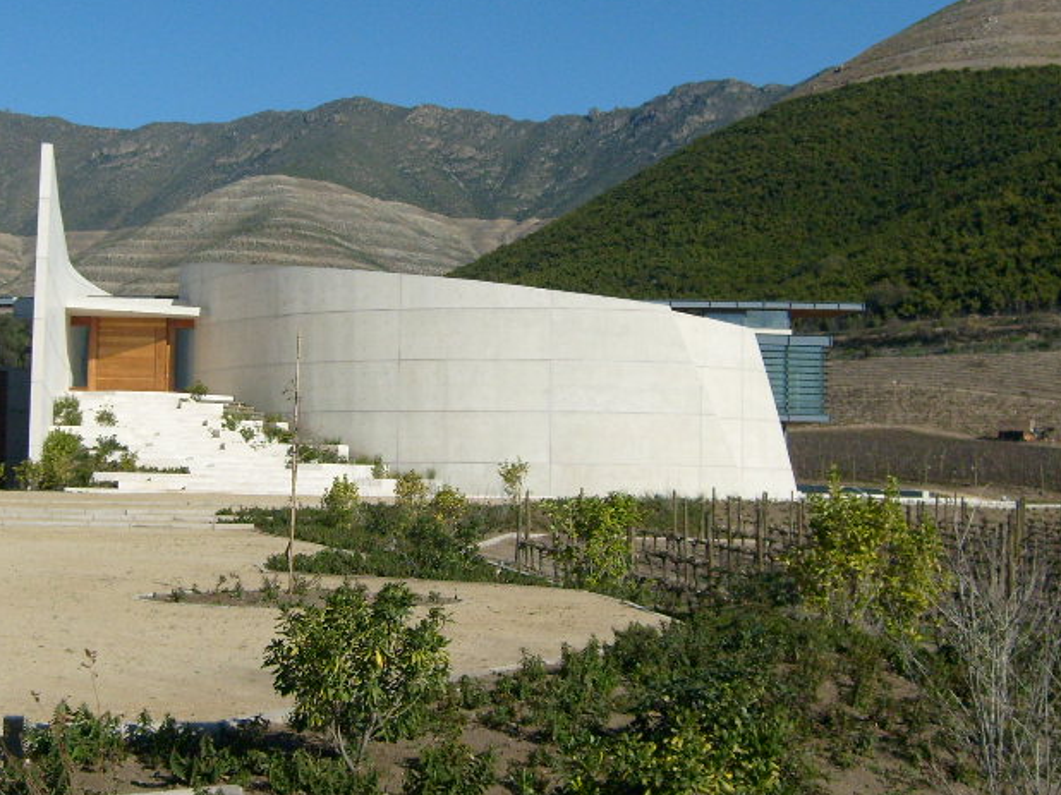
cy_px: 373
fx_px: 1777
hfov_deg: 33.2
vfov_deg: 25.2
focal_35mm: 58
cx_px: 434
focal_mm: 5.8
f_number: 7.1
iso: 80
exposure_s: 1/500
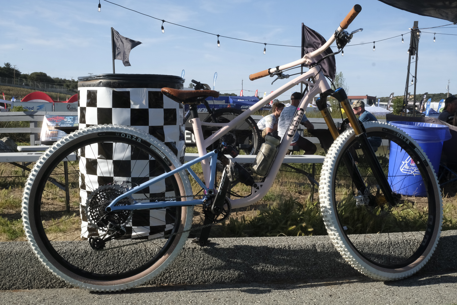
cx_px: 228
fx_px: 508
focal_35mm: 40
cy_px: 152
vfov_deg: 33.4
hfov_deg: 48.5
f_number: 20
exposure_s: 1/350
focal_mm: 26.5
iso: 1600
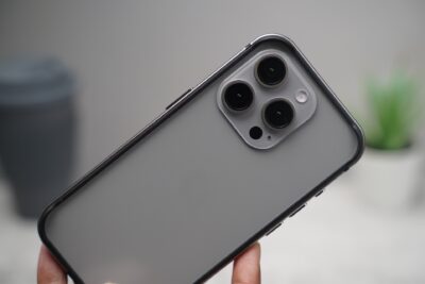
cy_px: 142
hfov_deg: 31.9
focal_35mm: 63
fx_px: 744
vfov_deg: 21.6
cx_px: 212
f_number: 3.5
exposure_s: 1/80
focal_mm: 63
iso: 800
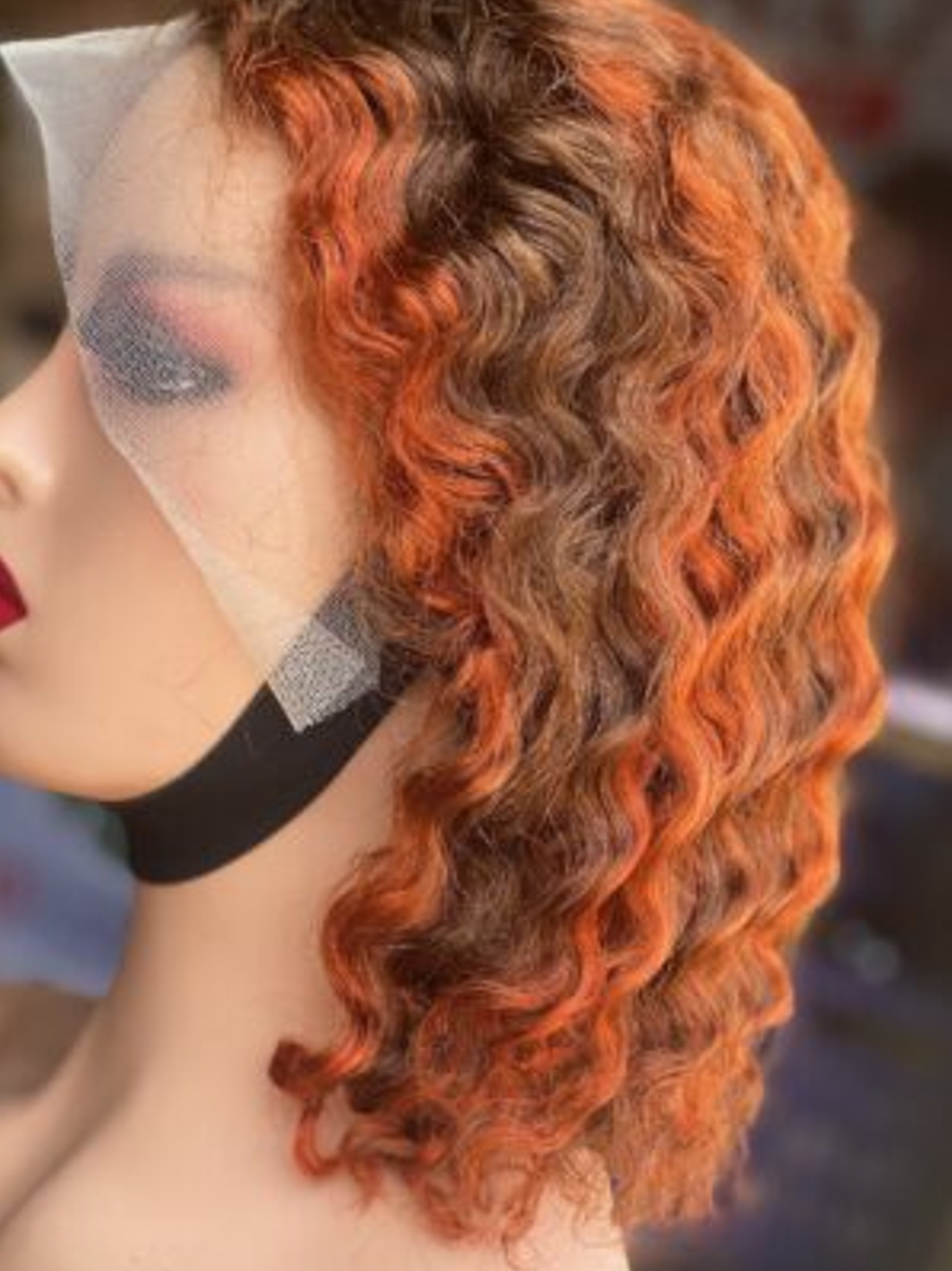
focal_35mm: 61
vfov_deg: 31.7
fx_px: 2239
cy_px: 567
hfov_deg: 24.0
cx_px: 403
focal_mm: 6
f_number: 2
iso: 32
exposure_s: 1/122
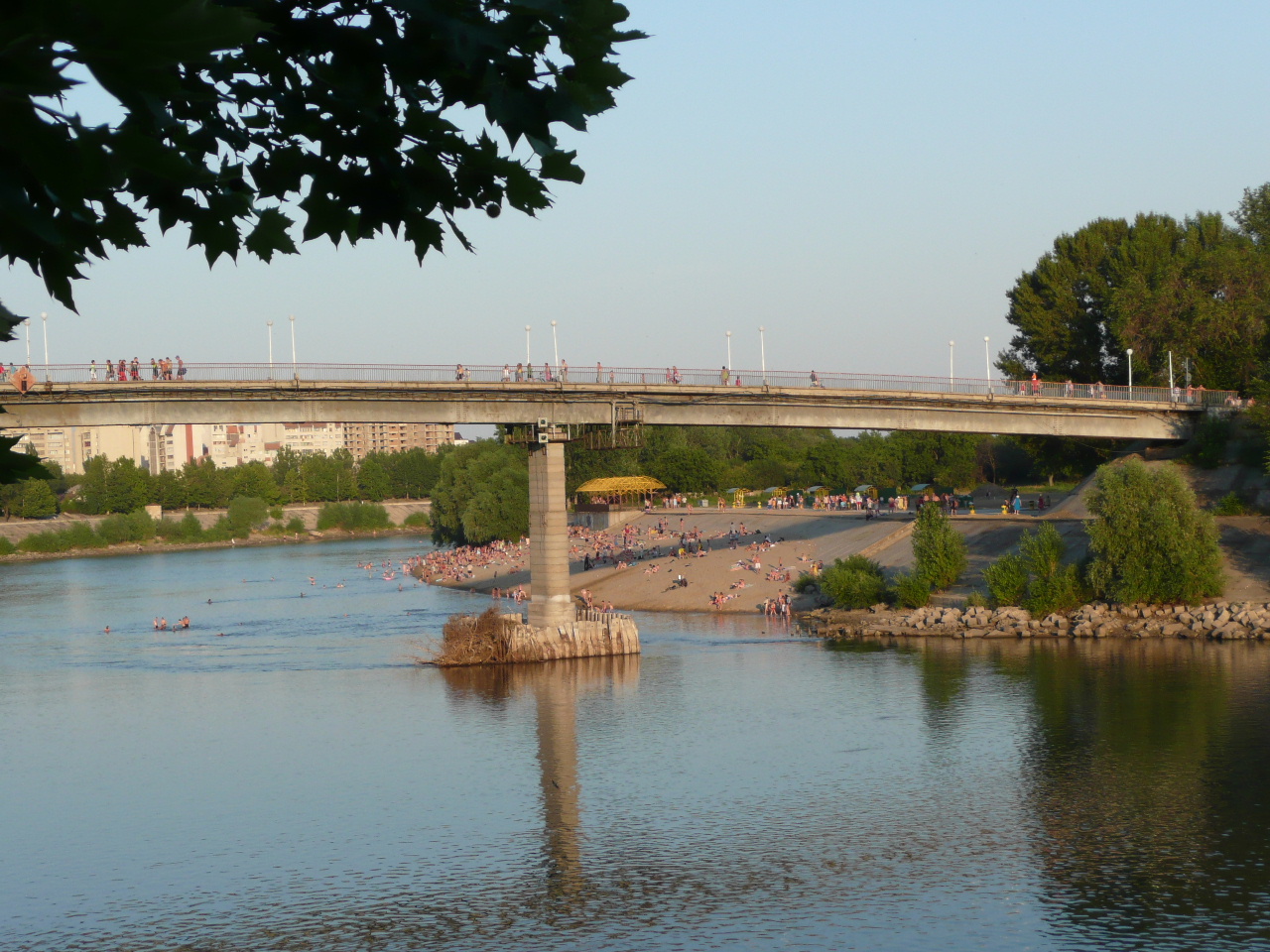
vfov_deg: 19.1
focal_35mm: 77
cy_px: 476
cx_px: 635
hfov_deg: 25.3
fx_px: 2825
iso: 100
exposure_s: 1/320
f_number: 4.6
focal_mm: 12.7
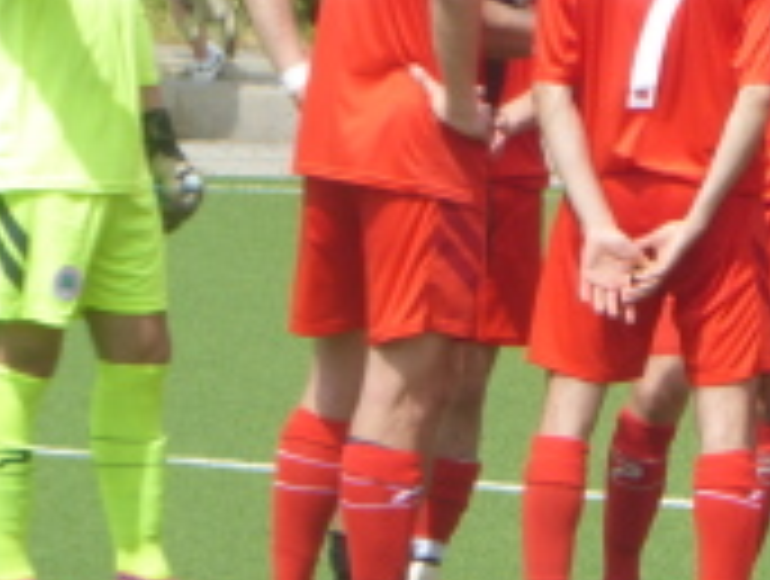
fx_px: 16518
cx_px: 887
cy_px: 180
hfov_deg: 2.7
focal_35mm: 741
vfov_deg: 2.0
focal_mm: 50.5
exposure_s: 1/200
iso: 80
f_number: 5.7
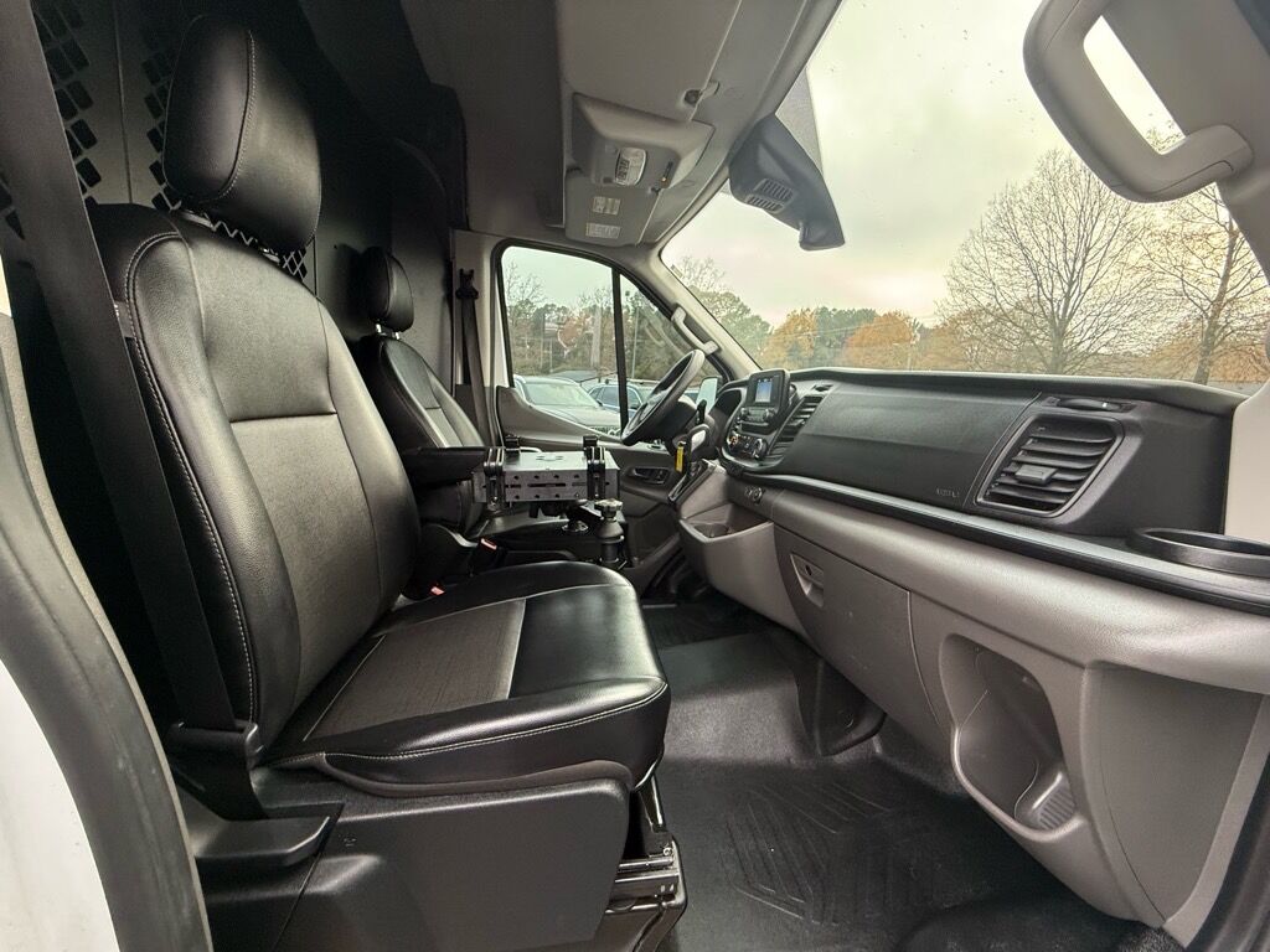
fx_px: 514
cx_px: 635
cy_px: 476
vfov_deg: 85.7
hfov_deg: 102.1
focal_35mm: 14
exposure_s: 1/99
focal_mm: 2.22
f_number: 2.2
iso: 320
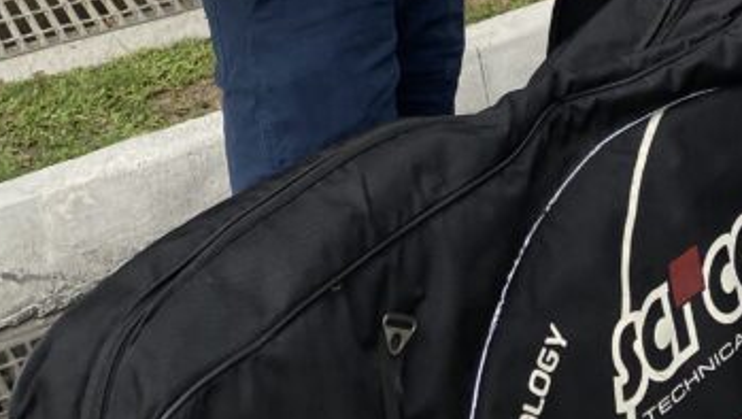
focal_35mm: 83
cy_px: -661
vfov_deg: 11.4
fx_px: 1634
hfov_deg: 25.2
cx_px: 578
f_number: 1.8
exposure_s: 1/1082
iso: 32
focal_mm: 4.25
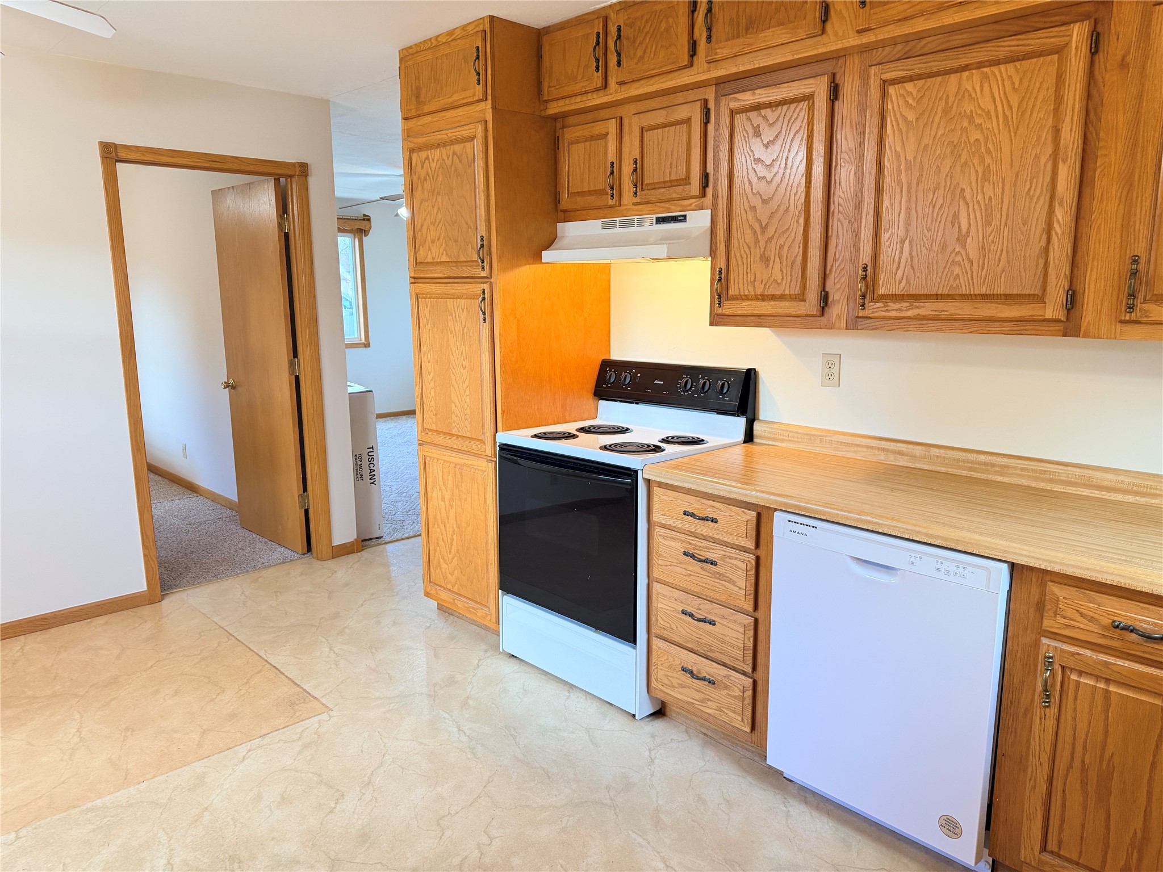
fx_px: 806
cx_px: 582
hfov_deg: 71.6
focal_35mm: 24
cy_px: 436
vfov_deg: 56.8
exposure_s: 1/120
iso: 320
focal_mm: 6.76
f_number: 1.78
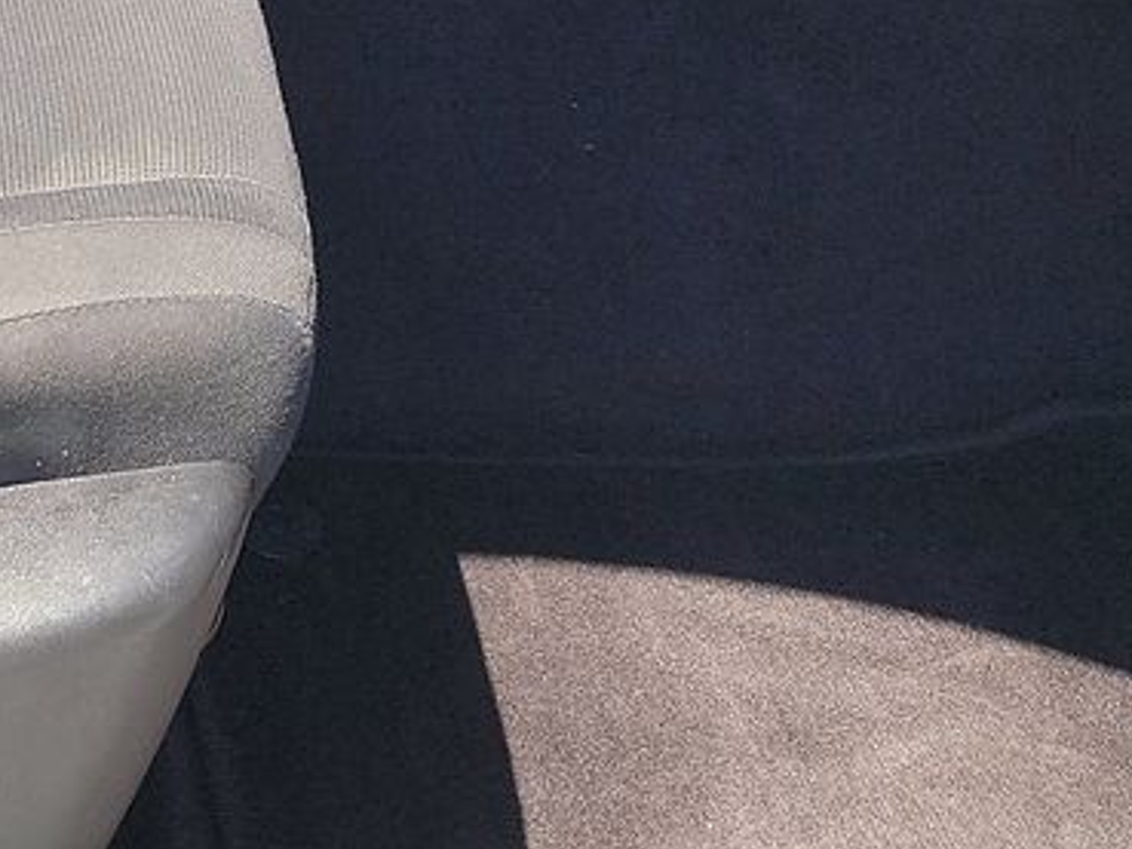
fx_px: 3402
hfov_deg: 18.2
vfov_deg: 13.0
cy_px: -622
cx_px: -110
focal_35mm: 104
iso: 50
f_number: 1.8
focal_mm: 6.7
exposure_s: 1/187
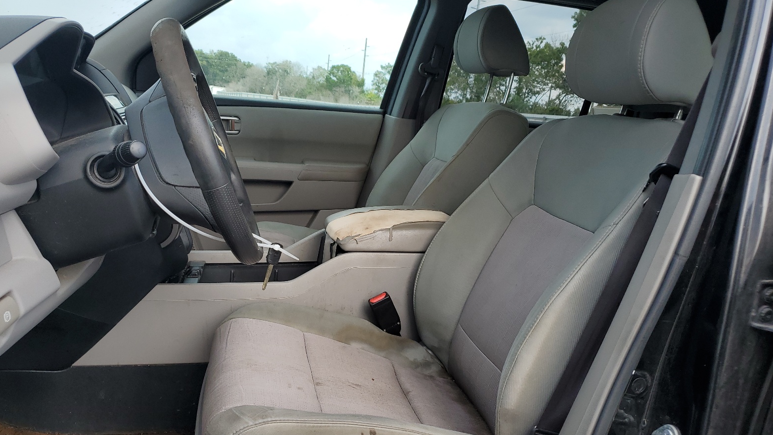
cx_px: 386
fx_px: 594
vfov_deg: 40.0
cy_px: 263
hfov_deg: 66.1
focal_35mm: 29
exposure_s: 1/500
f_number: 1.5
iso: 50
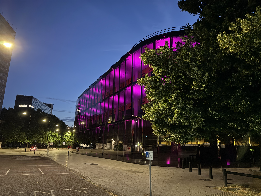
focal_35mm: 24
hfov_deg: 71.6
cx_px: 130
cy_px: 98
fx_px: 181
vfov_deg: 56.8
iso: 1600
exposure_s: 1/25
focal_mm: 6.76
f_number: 1.78
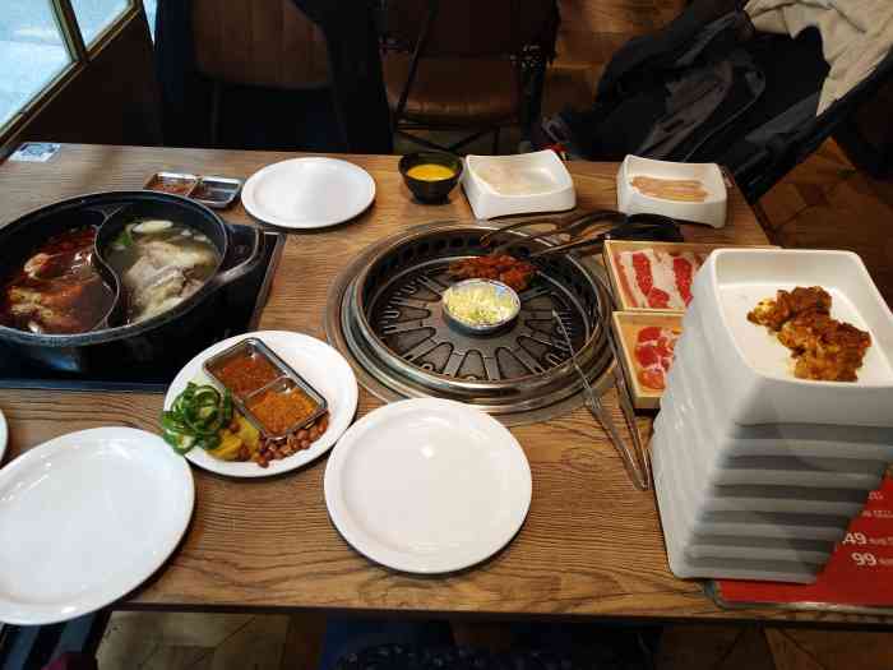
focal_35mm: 30
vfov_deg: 46.8
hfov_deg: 60.0
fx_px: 774
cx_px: 446
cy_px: 335
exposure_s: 1/50
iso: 126
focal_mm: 3.95
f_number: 1.8
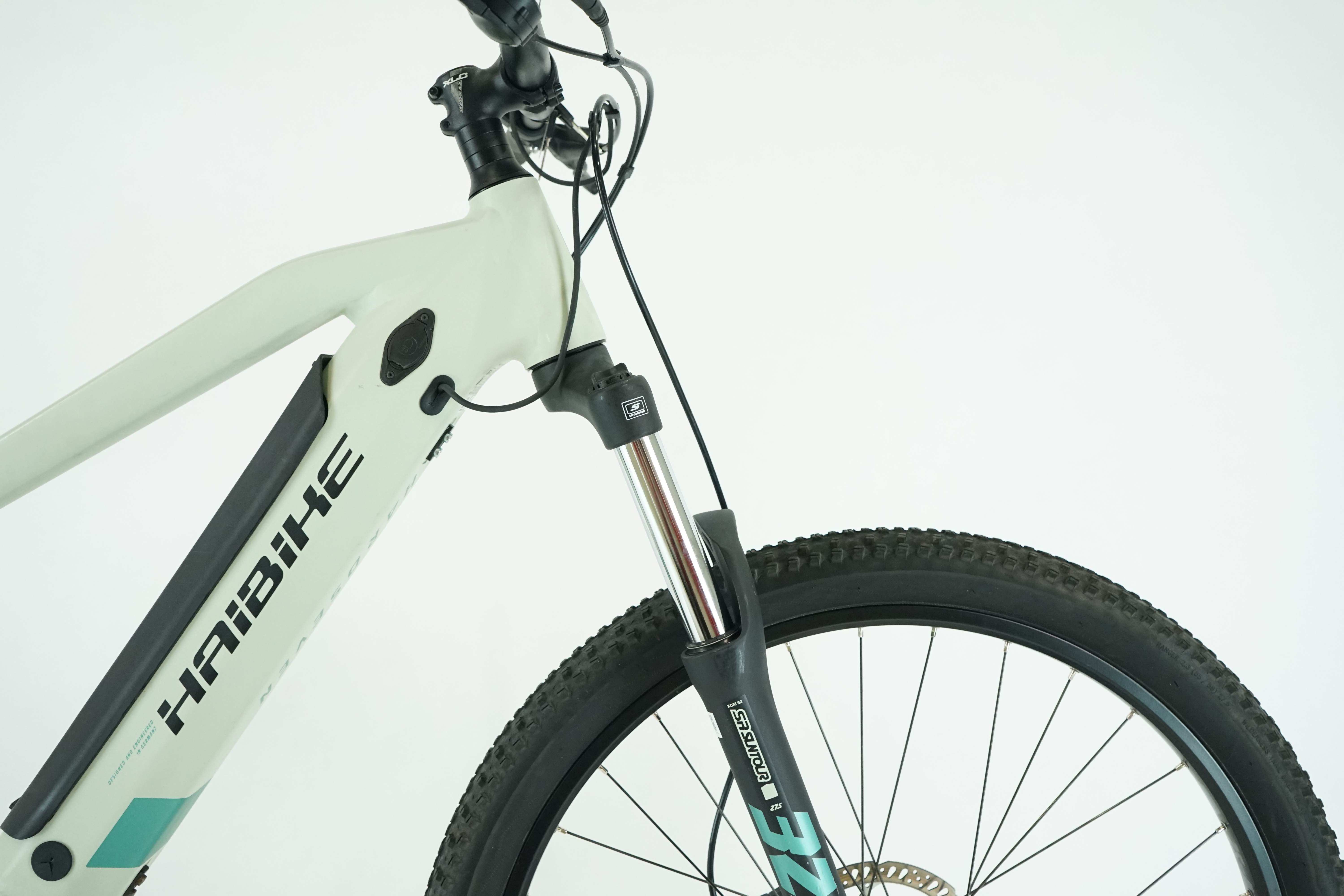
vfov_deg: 43.6
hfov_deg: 61.9
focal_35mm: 30
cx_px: 672
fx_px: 1120
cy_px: 448
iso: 2500
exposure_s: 1/200
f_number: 6.3
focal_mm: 30
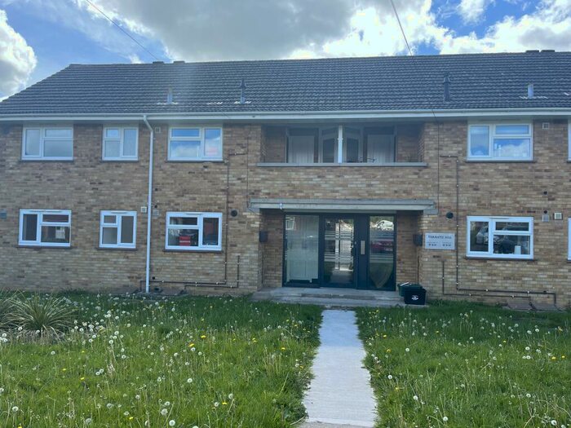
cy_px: 214
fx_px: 429
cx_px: 286
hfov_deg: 67.3
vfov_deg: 53.1
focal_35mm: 26
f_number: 1.6
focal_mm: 5.1
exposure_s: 1/1279
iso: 50
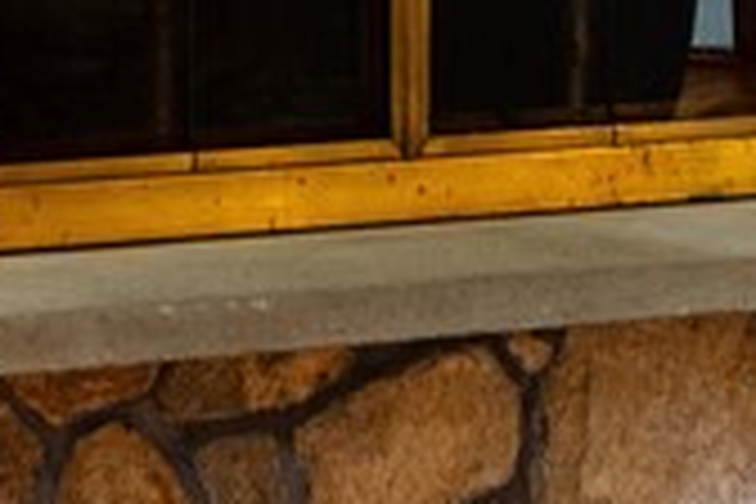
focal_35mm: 194
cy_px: -572
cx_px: 216
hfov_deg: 10.6
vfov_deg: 6.8
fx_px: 4074
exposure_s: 1/2.5
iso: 320
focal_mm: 30
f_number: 6.3
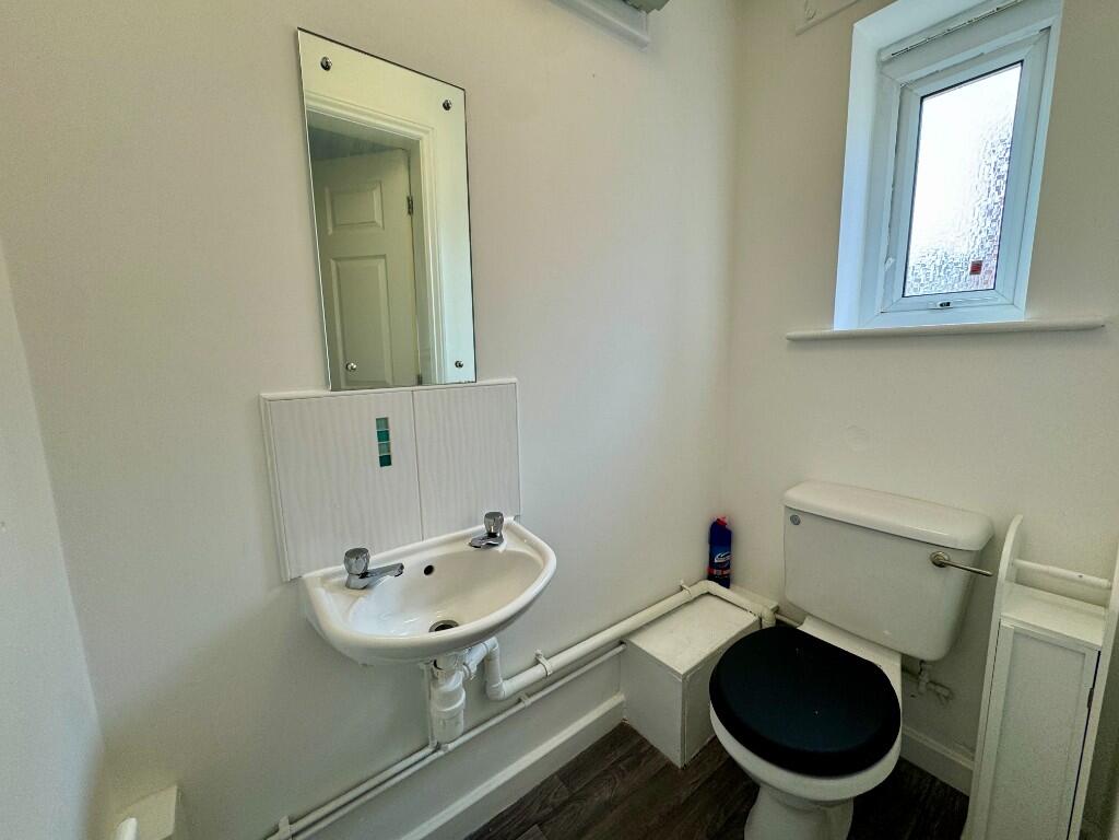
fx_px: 453
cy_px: 420
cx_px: 560
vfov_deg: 85.7
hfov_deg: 102.1
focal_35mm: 14
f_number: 2.2
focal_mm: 2.22
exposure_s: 1/100
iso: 80
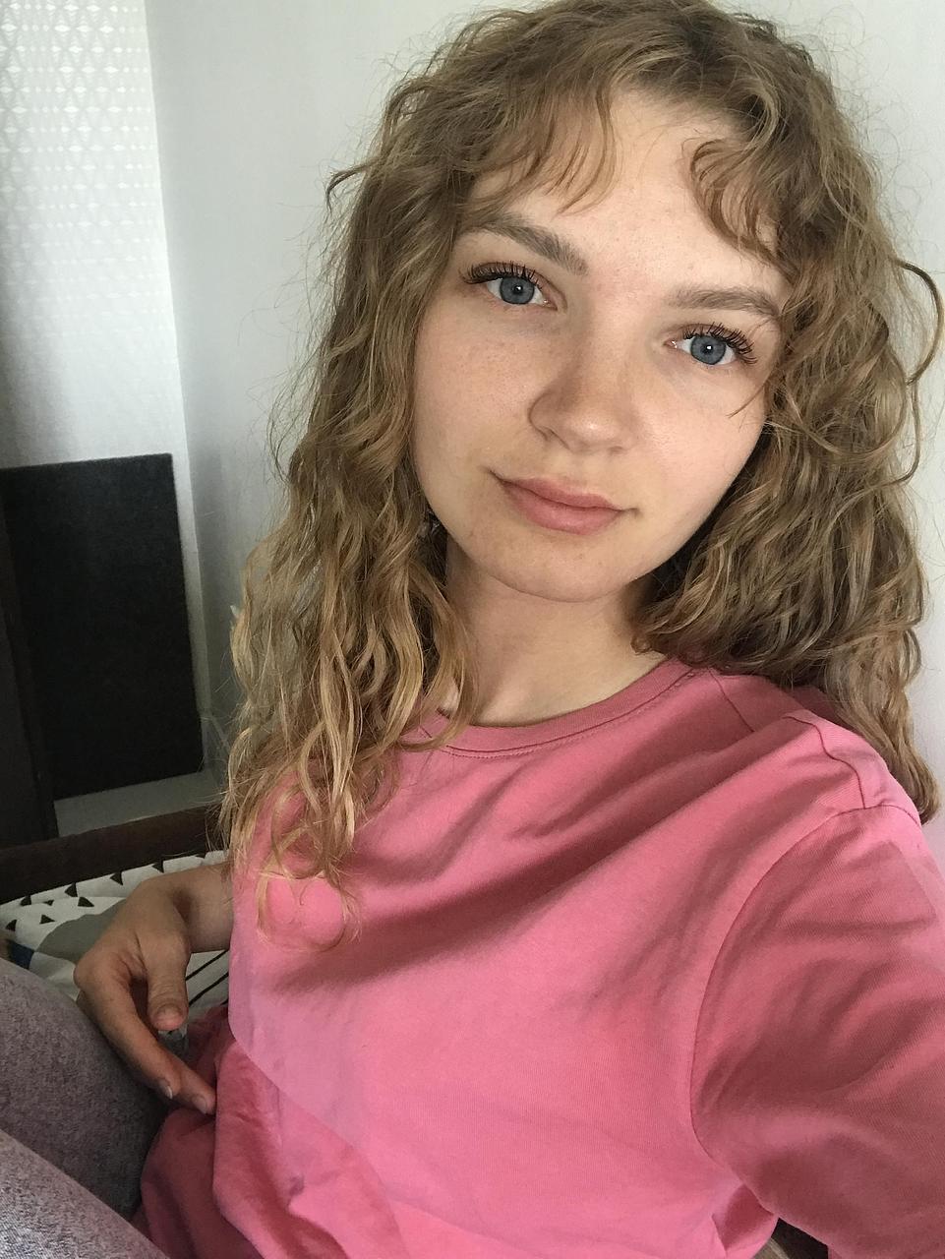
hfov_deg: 44.2
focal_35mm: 32
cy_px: 630
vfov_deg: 56.8
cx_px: 472
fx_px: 1164
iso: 80
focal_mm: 2.87
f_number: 2.2
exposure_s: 1/33
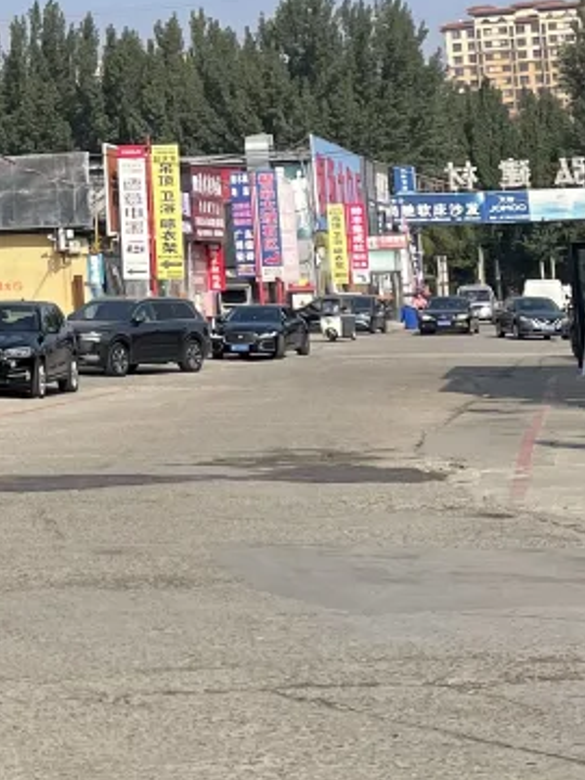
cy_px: 28
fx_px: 2343
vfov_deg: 18.5
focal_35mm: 104
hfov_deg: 12.9
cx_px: -464
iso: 32
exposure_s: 1/3861
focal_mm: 4.2
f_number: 1.6
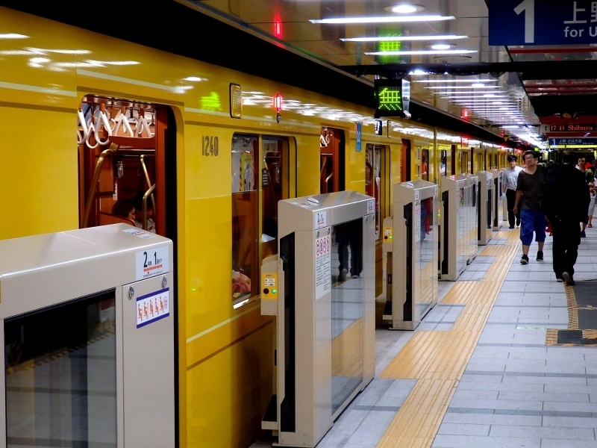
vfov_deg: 22.3
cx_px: 298
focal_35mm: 66
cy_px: 224
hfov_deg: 29.4
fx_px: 1138
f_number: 4.4
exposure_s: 1/60
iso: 400
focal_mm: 11.9
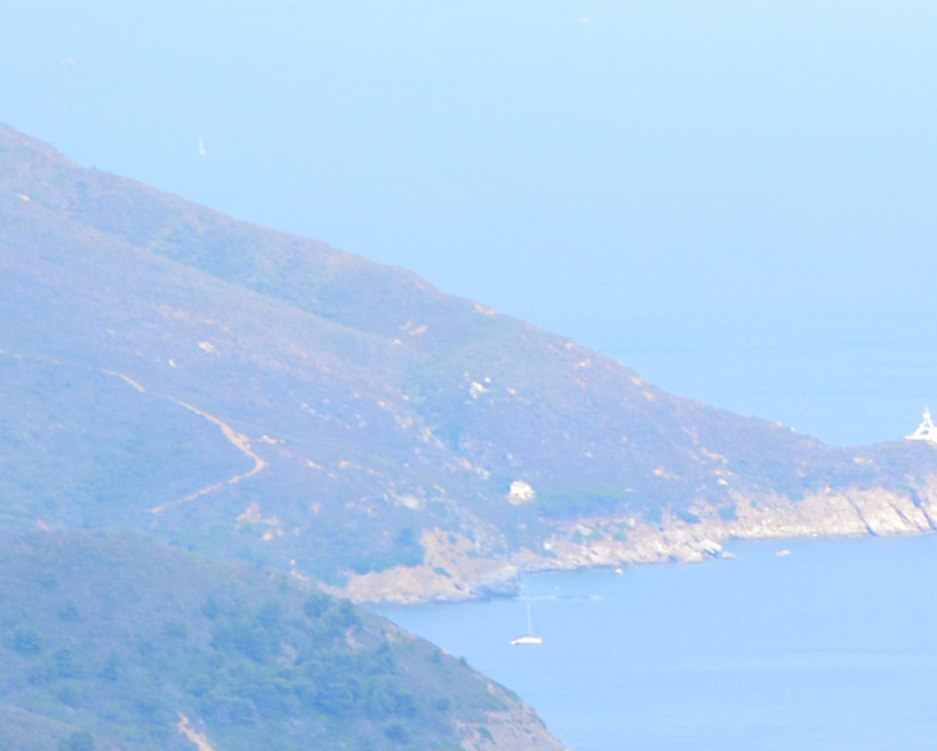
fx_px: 13778
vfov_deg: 3.1
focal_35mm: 497
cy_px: 764
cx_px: 1492
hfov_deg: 3.9
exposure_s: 1/400
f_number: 11
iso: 400
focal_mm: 105
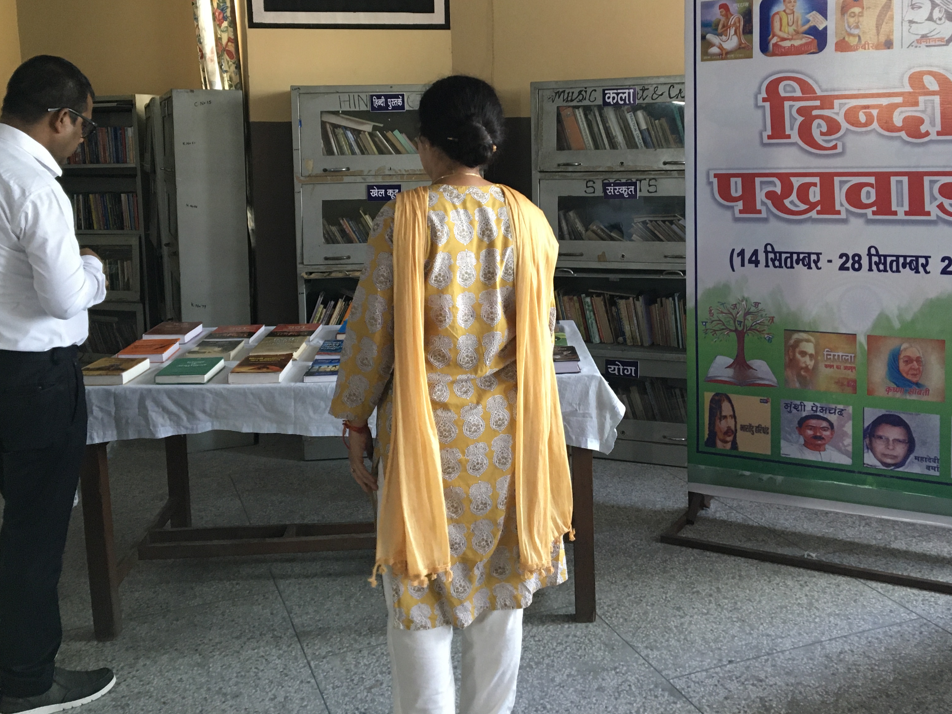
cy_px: 255
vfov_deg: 37.4
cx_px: 512
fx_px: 1045
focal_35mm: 38
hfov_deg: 48.9
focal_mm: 4.15
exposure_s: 1/33
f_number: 2.2
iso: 160
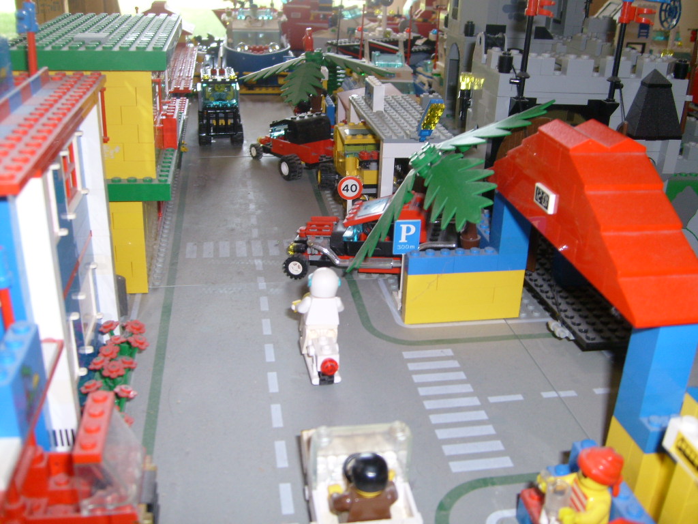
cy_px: 262
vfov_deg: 40.7
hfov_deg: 52.6
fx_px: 706
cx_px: 349
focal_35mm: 35
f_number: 2.8
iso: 100
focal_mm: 5.8
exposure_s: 1/45
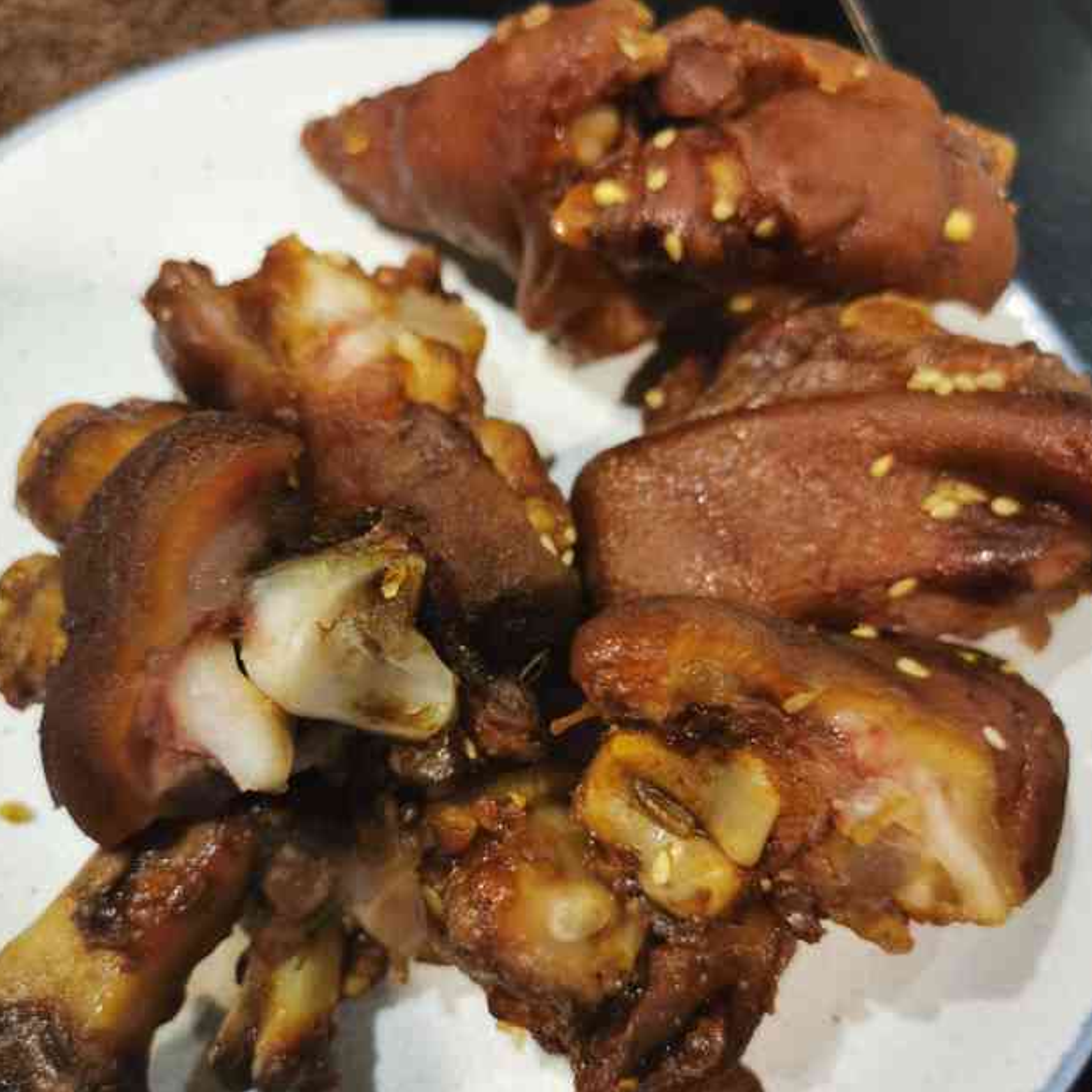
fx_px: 1285
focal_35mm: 36
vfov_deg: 45.9
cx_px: 522
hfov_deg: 46.0
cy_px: 622
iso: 320
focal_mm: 5.58
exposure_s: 1/33.3
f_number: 1.8
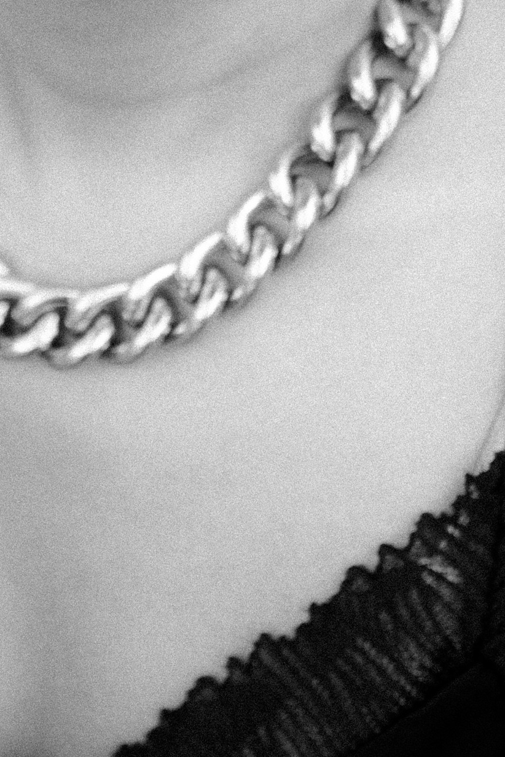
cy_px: -49
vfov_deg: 18.2
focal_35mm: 109
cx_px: 114
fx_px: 2293
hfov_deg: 12.5
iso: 125
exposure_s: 1/400
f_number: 2.8
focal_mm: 35
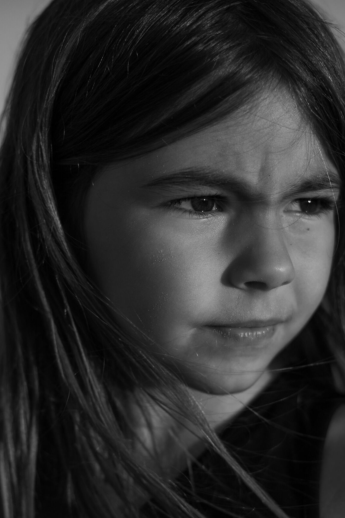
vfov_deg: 28.6
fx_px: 1006
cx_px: 168
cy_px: 361
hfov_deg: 19.5
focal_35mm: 70
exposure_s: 1/1000
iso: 125
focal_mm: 50
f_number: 2.8
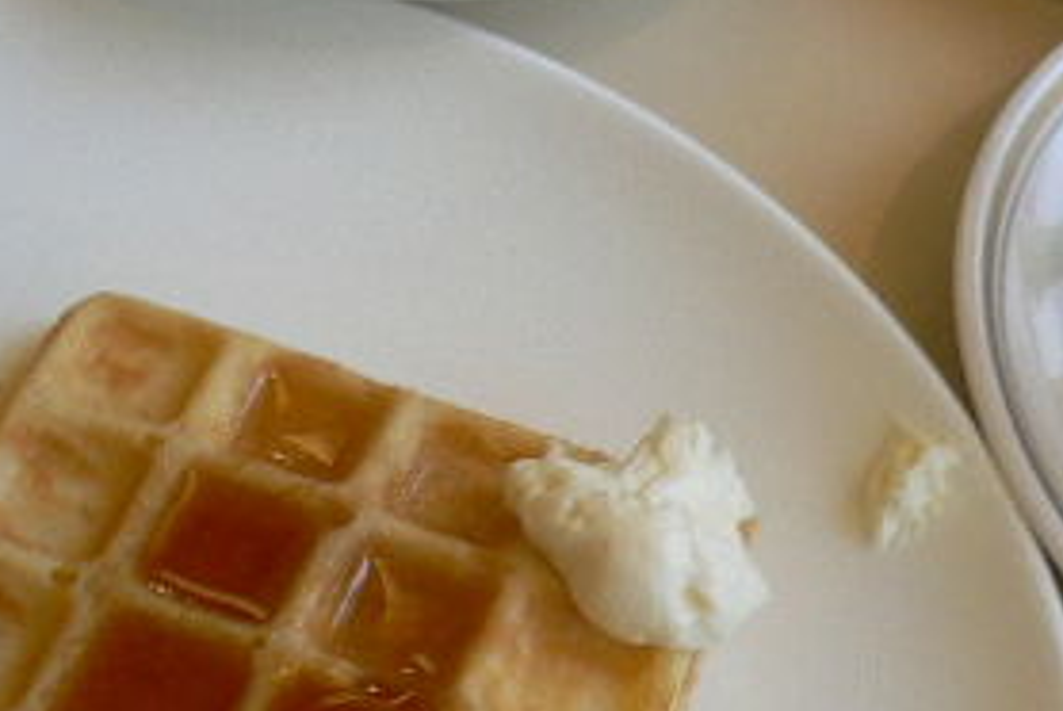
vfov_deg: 16.1
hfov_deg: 23.8
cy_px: 300
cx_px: 413
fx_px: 2512
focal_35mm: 85
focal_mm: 5.8
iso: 100
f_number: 2.8
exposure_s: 1/20
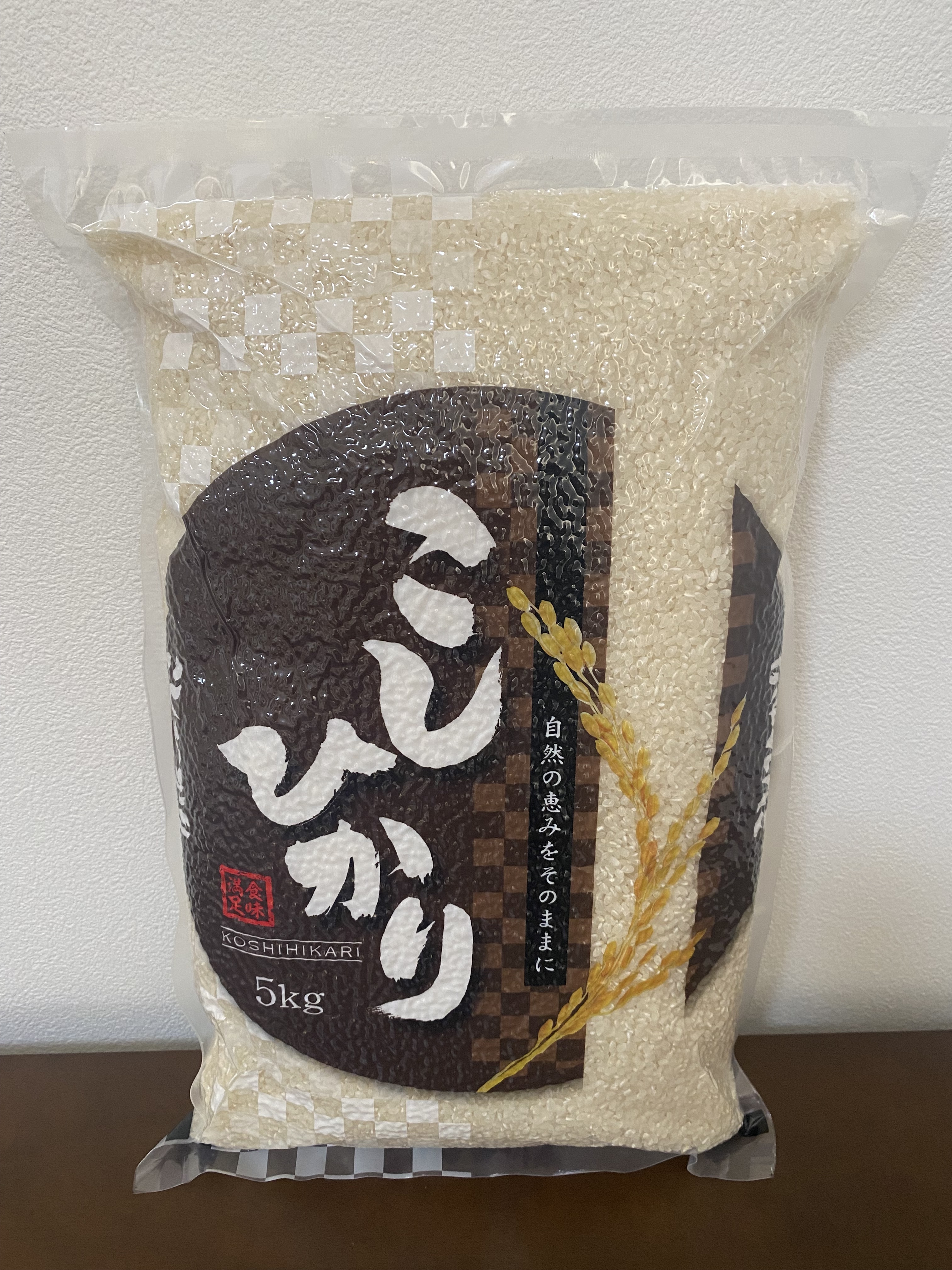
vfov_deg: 67.3
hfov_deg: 53.1
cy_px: 635
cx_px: 476
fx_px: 953
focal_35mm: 26
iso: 125
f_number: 1.8
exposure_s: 1/60
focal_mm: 4.25
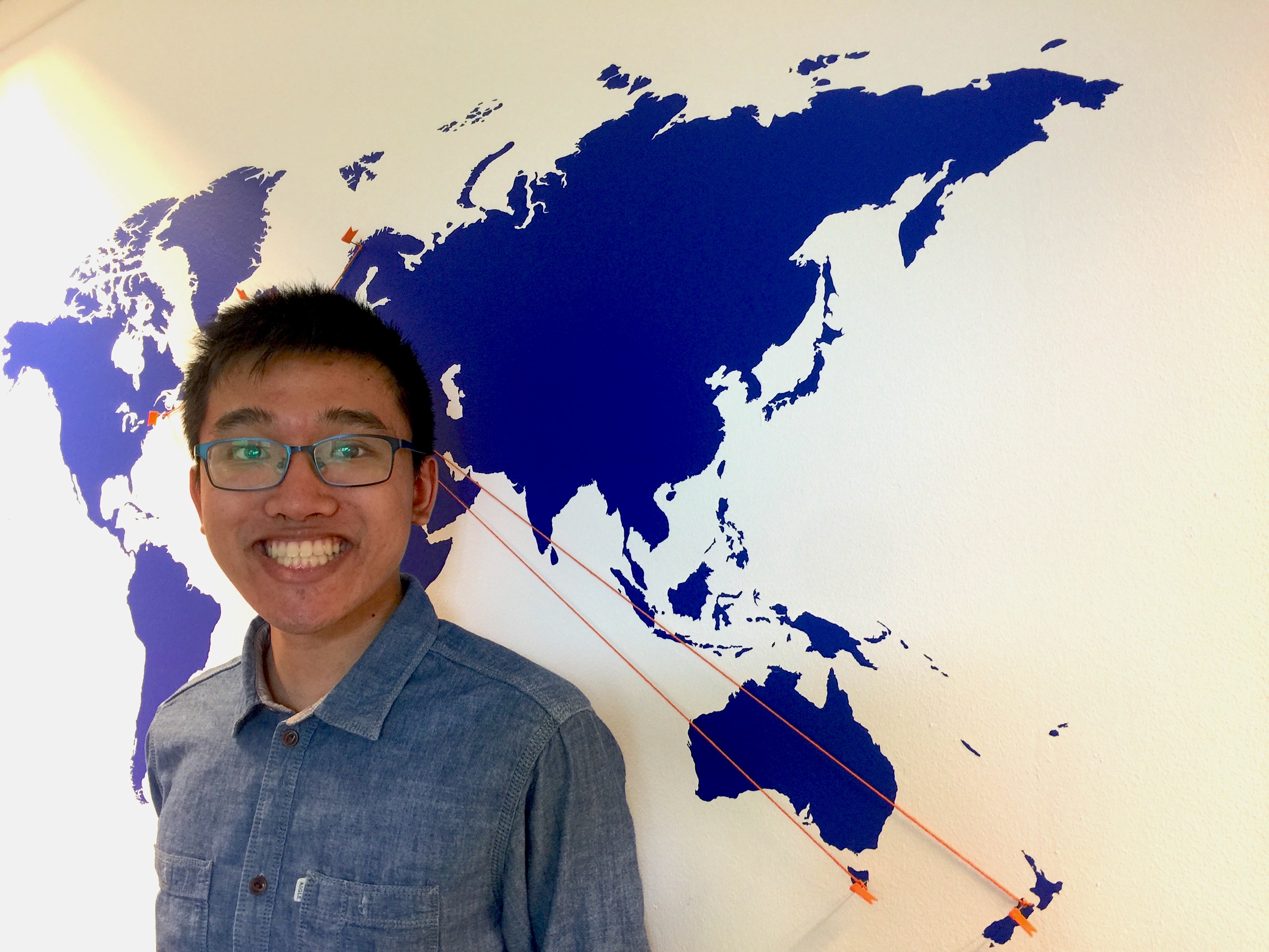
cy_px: 476
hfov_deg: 61.7
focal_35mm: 29
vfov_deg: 48.2
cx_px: 634
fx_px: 1063
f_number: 2.2
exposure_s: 1/17
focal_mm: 4.15
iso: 50
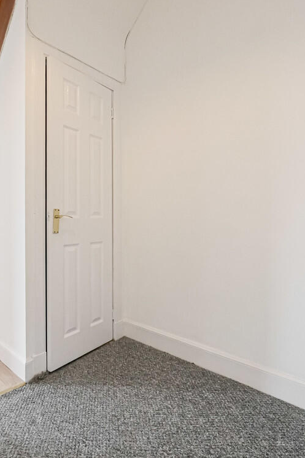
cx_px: 107
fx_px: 254
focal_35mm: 20
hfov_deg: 60.8
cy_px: 223
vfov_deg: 84.0
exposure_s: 1/60
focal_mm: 7
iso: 2500
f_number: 4
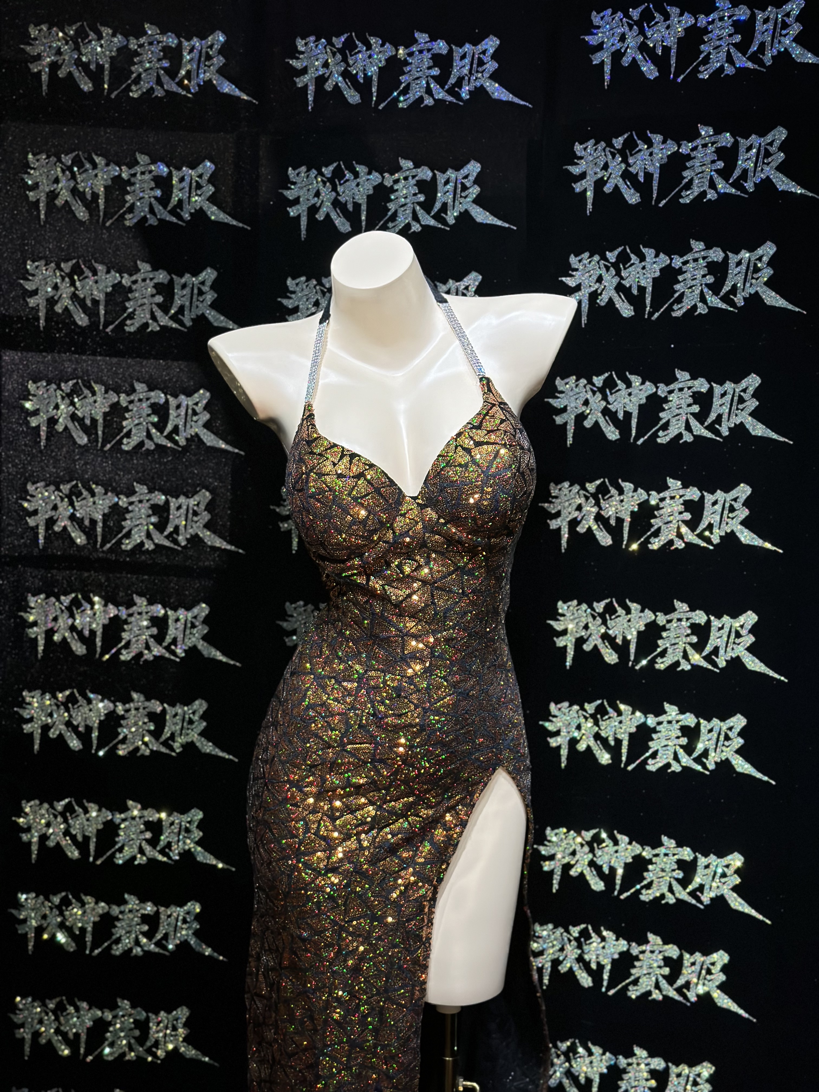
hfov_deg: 30.3
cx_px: 410
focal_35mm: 48
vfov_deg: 39.7
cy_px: 546
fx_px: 1514
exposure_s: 1/1050
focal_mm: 6.86
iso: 80
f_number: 1.78
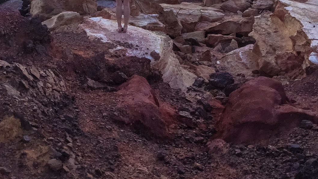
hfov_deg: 42.0
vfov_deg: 22.4
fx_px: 413
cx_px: 140
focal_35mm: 49
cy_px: -40
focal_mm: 4.15
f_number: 2.2
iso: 32
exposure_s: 1/234
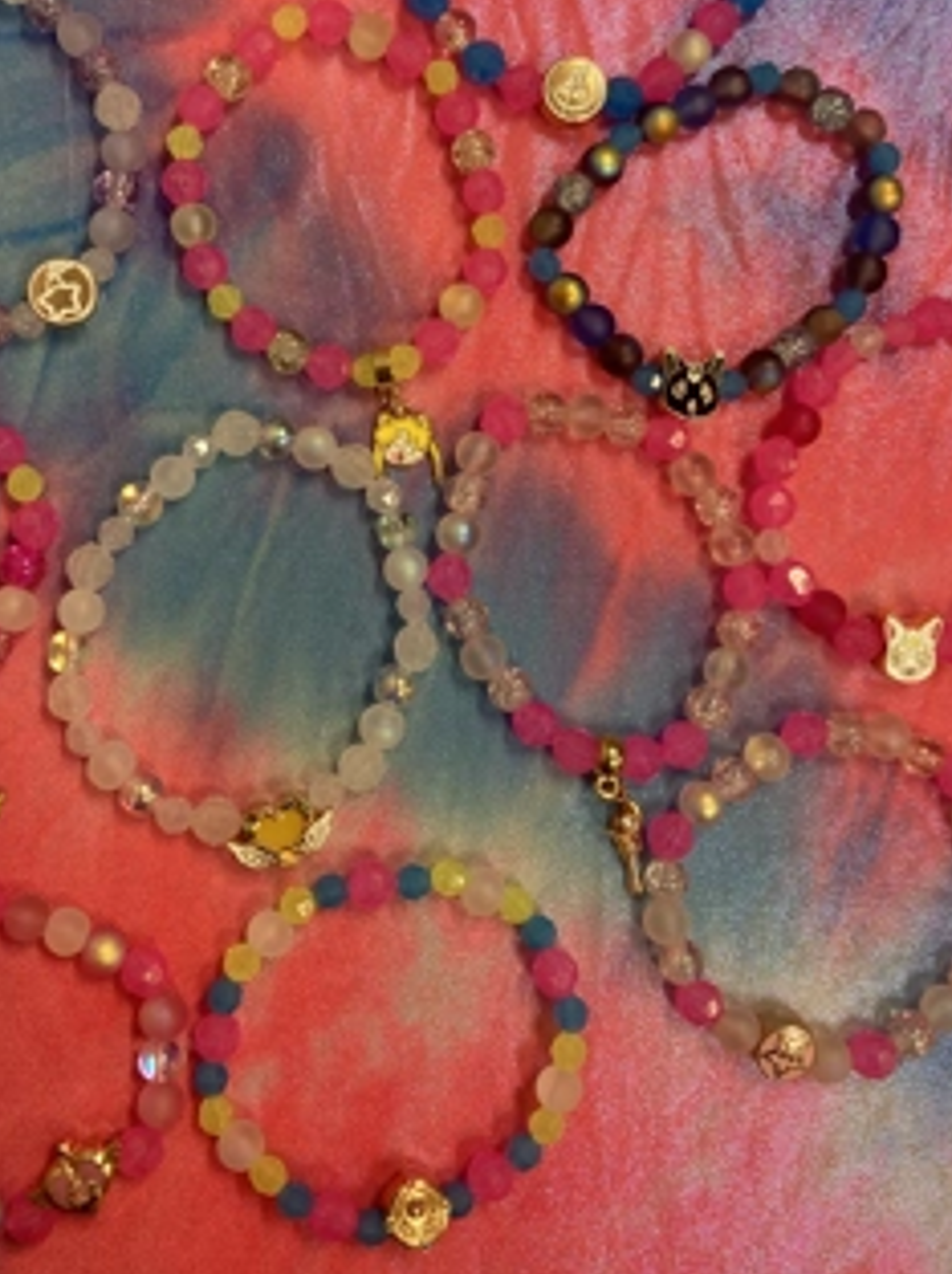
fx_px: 1580
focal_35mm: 43
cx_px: 391
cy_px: 427
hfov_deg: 33.4
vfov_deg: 43.3
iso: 80
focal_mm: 3.99
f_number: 1.8
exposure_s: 1/75
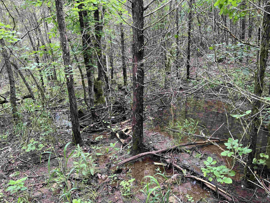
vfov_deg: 51.4
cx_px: 131
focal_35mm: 27
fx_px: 211
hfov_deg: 65.3
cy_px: 103
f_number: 1.5
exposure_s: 1/121
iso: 125
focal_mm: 5.7
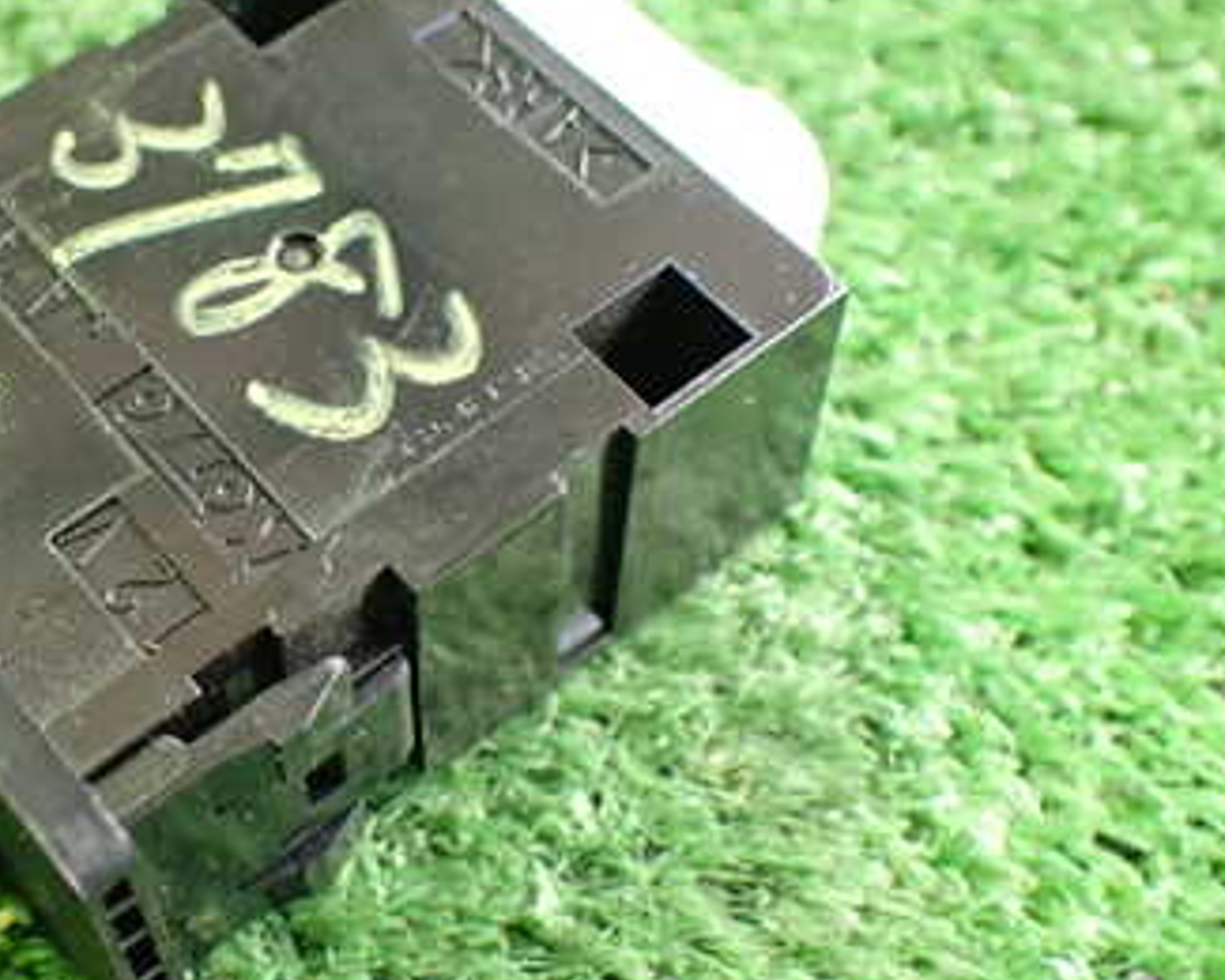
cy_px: 498
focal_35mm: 54
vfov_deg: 28.1
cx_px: 241
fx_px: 1958
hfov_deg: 33.7
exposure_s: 1/40
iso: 800
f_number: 2.3
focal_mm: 5.4
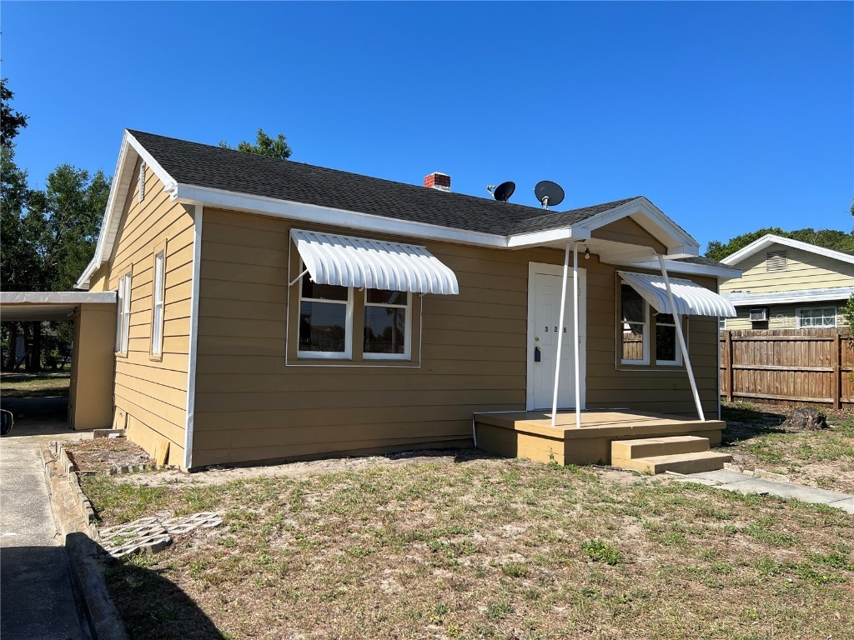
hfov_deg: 67.3
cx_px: 427
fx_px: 641
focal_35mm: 26
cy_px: 320
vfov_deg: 53.1
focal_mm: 5.7
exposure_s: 1/3831
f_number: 1.5
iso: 50
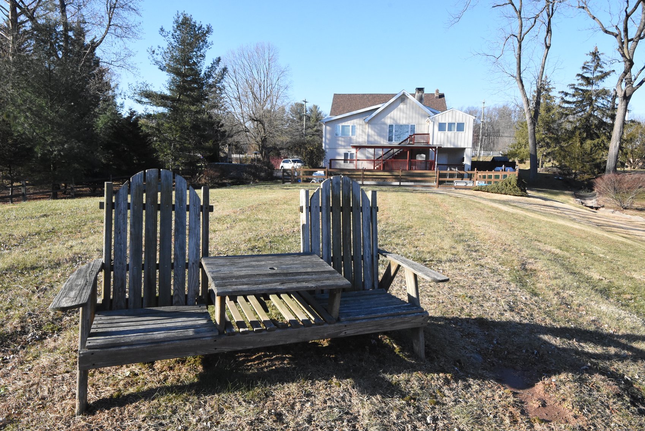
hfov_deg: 77.3
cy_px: 216
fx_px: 403
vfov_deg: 56.2
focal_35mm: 22
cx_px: 322
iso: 3200
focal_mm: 15
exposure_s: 1/1000
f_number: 16
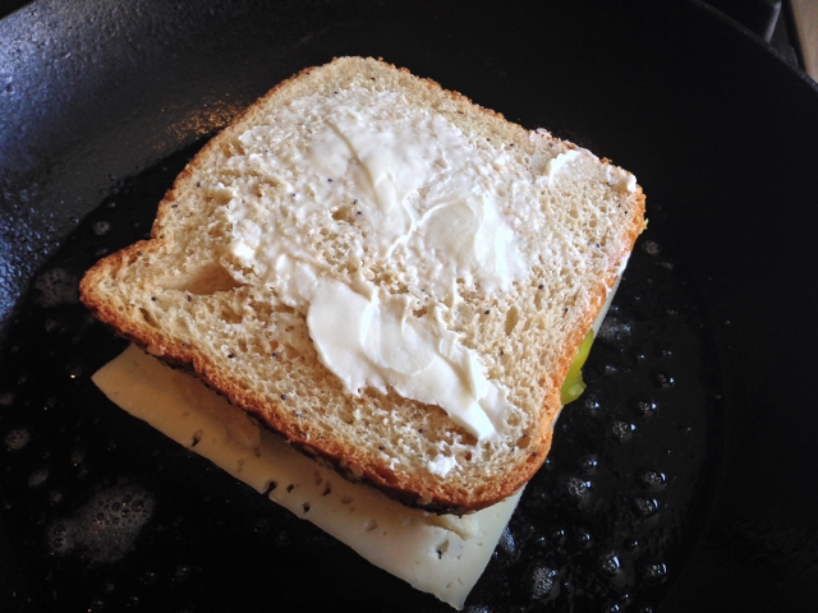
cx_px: 409
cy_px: 306
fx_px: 780
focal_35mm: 33
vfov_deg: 42.9
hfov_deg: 55.4
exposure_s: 1/60
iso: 64
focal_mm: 4.12
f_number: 2.4
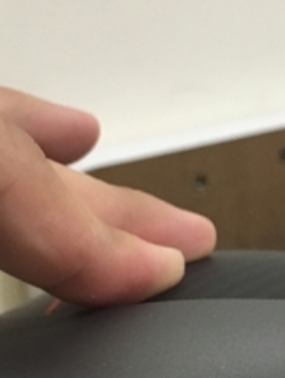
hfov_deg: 17.4
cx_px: 315
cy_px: 311
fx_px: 898
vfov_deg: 23.4
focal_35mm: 82
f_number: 2.2
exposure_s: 1/30
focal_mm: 4.15
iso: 200
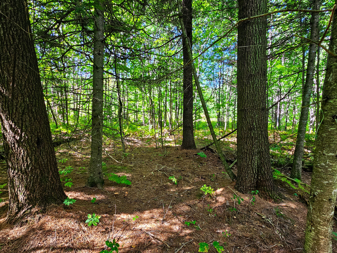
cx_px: 166
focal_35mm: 16
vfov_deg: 78.1
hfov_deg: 94.5
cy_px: 132
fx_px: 156
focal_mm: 2.2
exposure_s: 1/60
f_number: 2.2
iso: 125
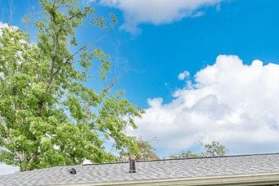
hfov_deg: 41.2
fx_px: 318
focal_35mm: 41
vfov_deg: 27.7
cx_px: 280
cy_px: 235
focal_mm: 14
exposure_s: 1/60
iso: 125
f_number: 7.1
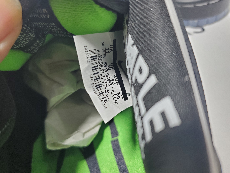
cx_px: 115
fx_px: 173
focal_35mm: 26
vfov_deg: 53.1
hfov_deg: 67.3
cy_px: 86
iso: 50
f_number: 1.5
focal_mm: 4.3
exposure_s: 1/100
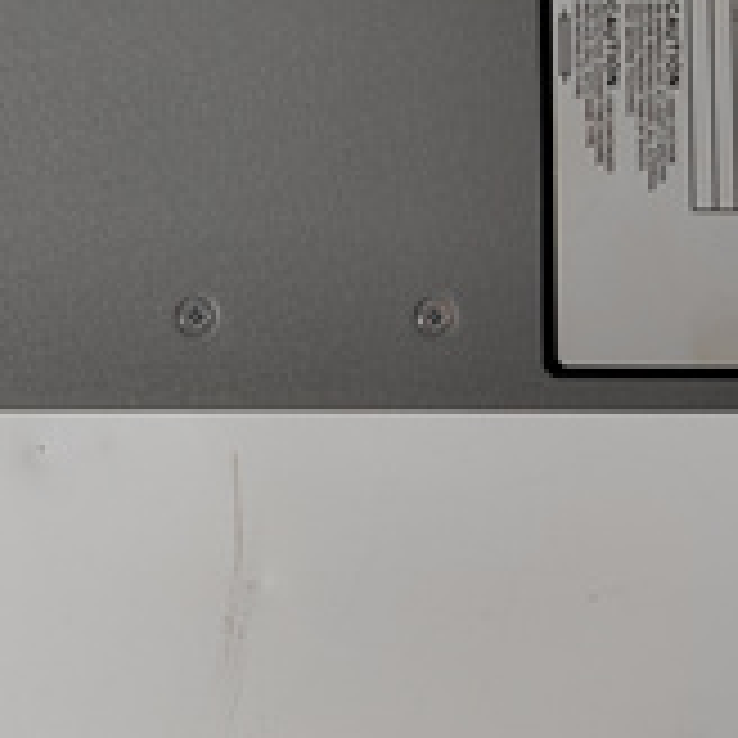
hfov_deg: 26.6
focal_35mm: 62
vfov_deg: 25.8
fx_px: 1495
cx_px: 45
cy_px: -61
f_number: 1.9
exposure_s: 1/100
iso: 384
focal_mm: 5.52
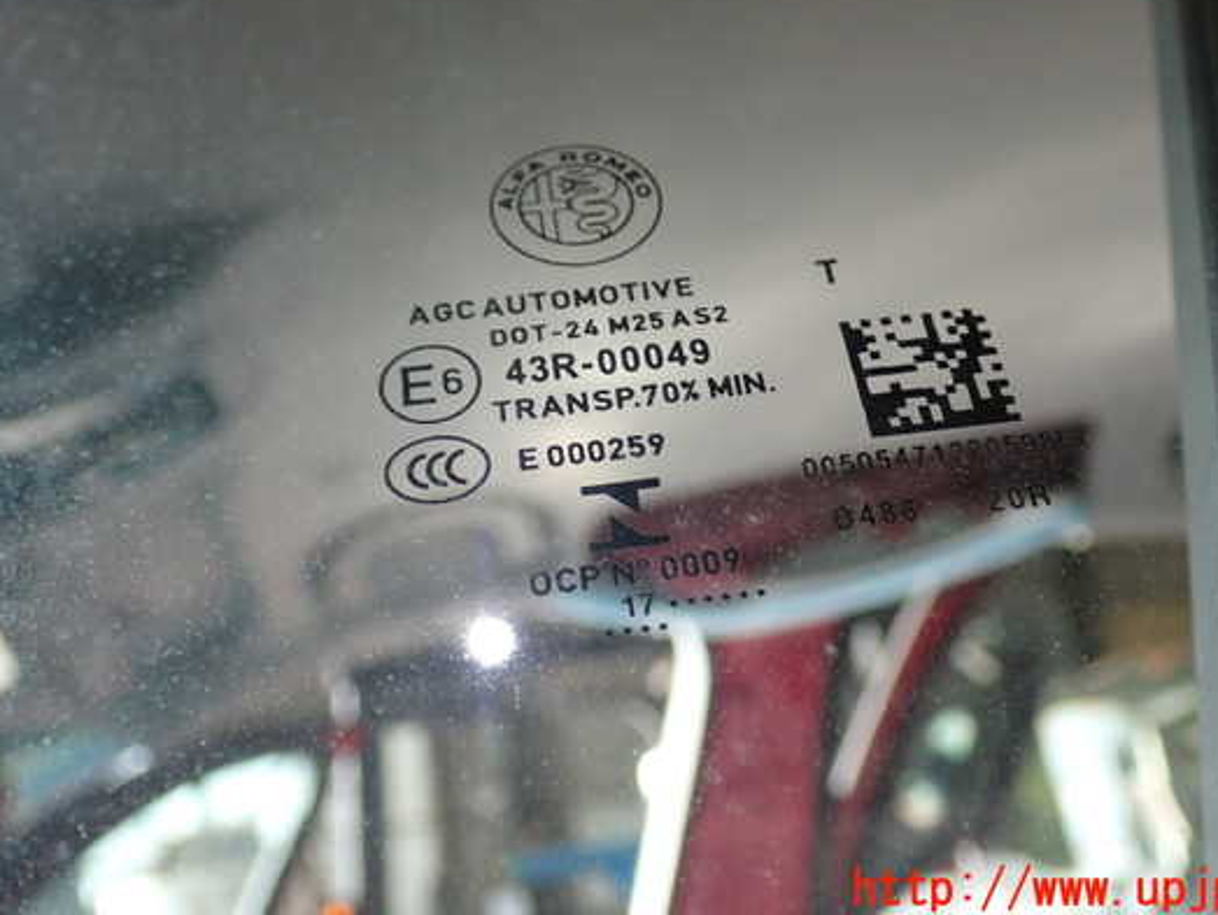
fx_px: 1655
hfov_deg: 40.3
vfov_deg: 30.9
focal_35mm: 47
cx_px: 680
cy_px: 396
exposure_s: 1/60
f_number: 2.8
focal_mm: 7.31
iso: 200
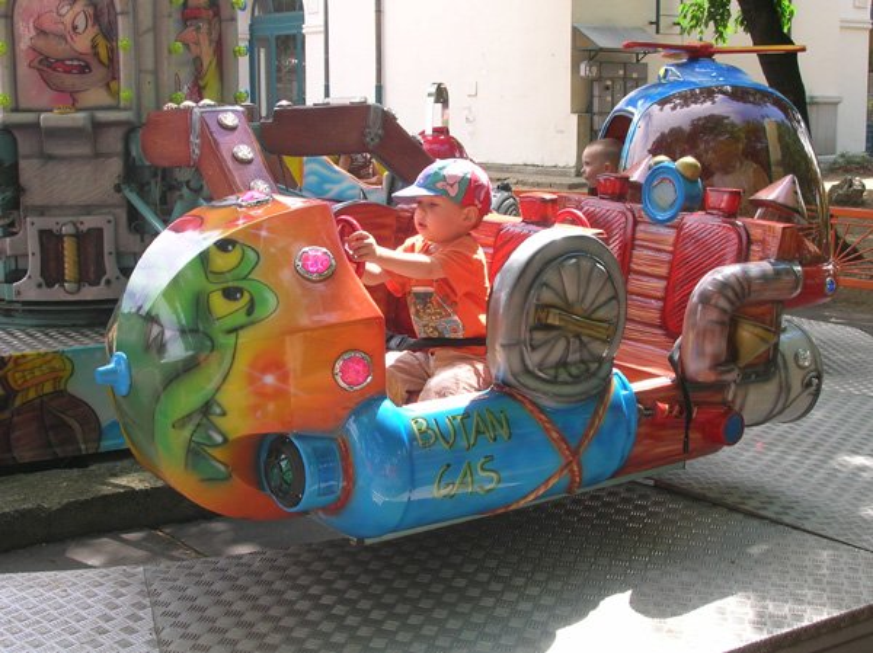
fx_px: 1260
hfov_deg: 38.2
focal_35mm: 50
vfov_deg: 29.1
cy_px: 326
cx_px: 436
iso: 50
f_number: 5.6
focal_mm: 8.4
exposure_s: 1/56.7
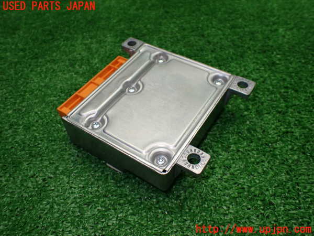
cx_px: 157
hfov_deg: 60.0
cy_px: 118
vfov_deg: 46.8
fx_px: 272
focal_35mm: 30
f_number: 2.3
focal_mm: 5.4
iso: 200
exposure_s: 1/125
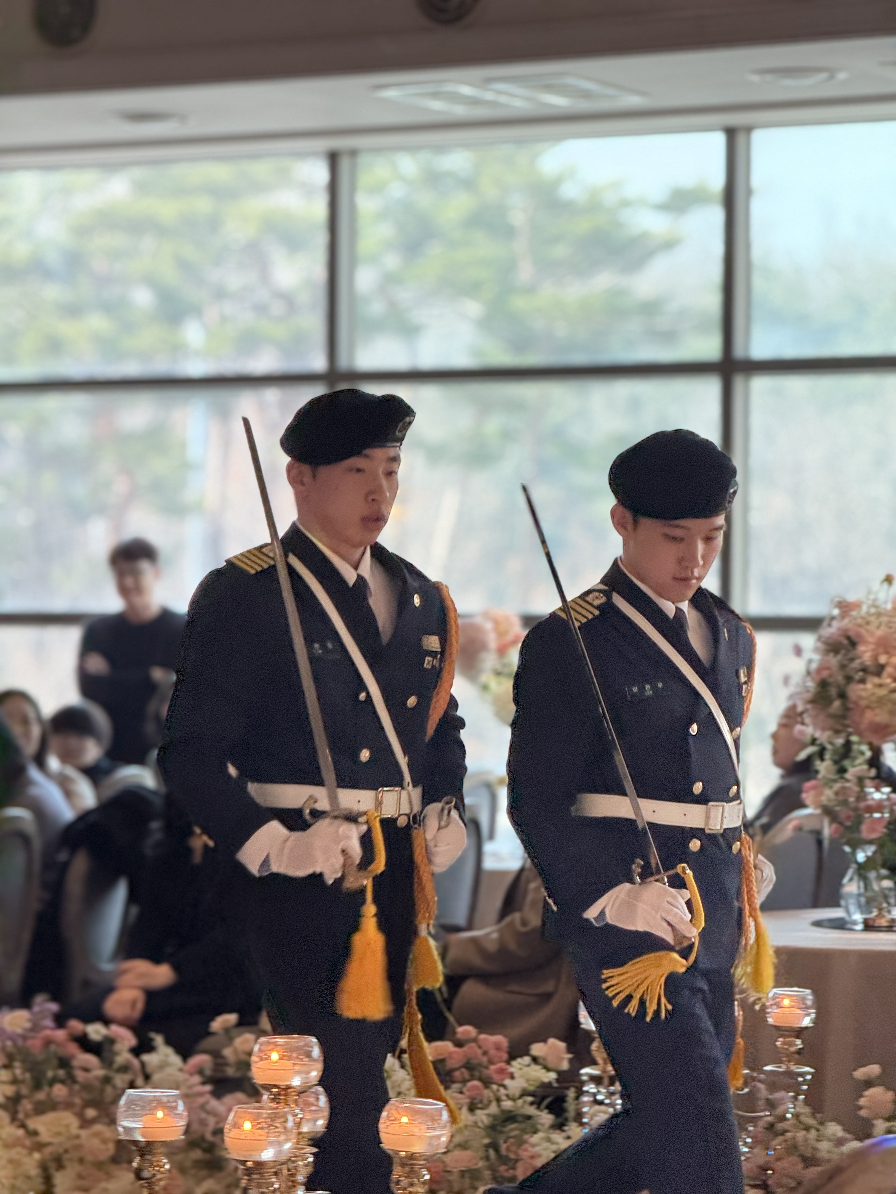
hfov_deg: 12.3
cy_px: 597
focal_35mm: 120
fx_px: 4141
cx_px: 448
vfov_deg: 16.4
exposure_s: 1/80
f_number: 2.8
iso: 250
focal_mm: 15.66
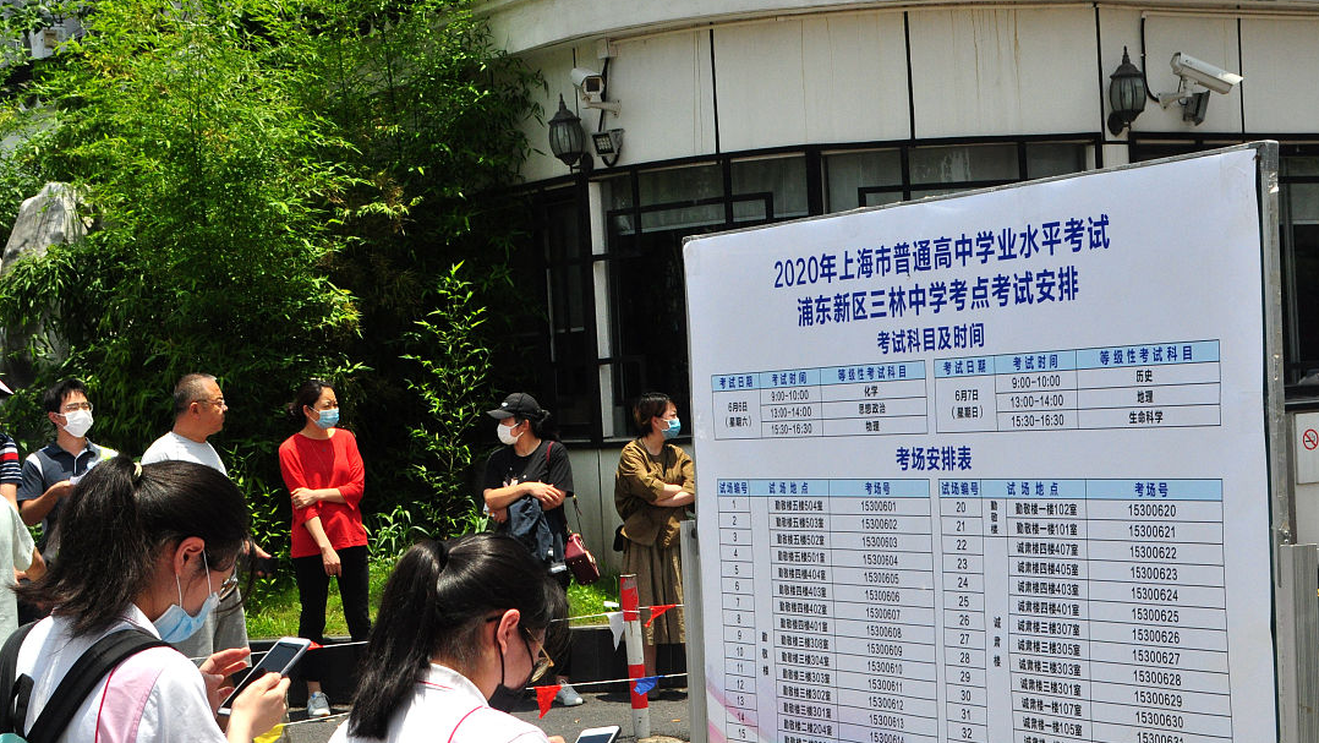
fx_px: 2749
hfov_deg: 27.0
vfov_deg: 15.4
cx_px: 710
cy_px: 469
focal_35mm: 79
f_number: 13
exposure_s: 1/800
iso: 800
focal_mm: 45
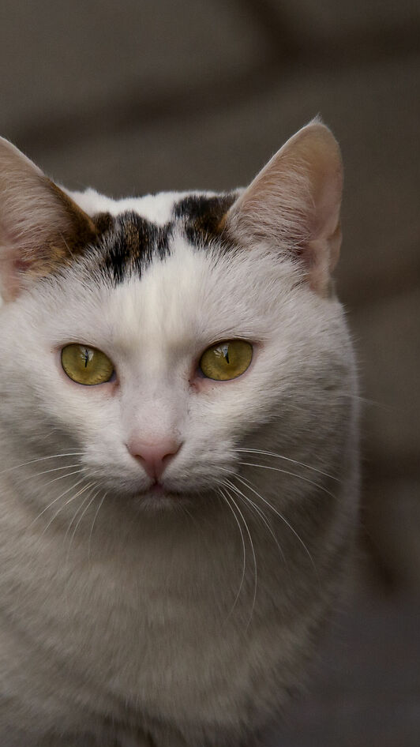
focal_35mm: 797
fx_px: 15782
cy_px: 479
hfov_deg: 1.5
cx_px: 291
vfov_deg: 2.7
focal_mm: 200
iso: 640
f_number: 3.2
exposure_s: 1/3200
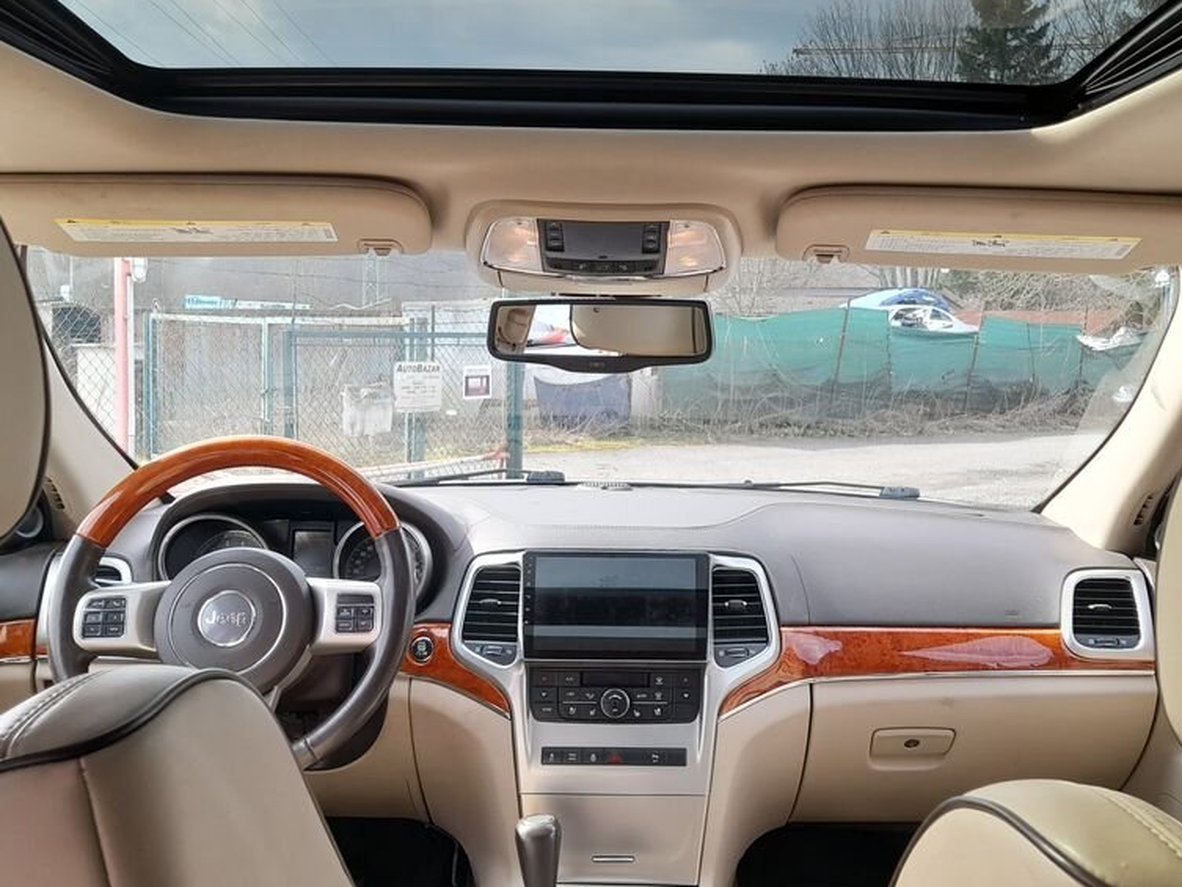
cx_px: 628
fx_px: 1161
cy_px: 462
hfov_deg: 53.9
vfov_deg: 41.8
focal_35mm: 34
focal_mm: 4.6
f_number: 2
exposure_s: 1/100
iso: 20
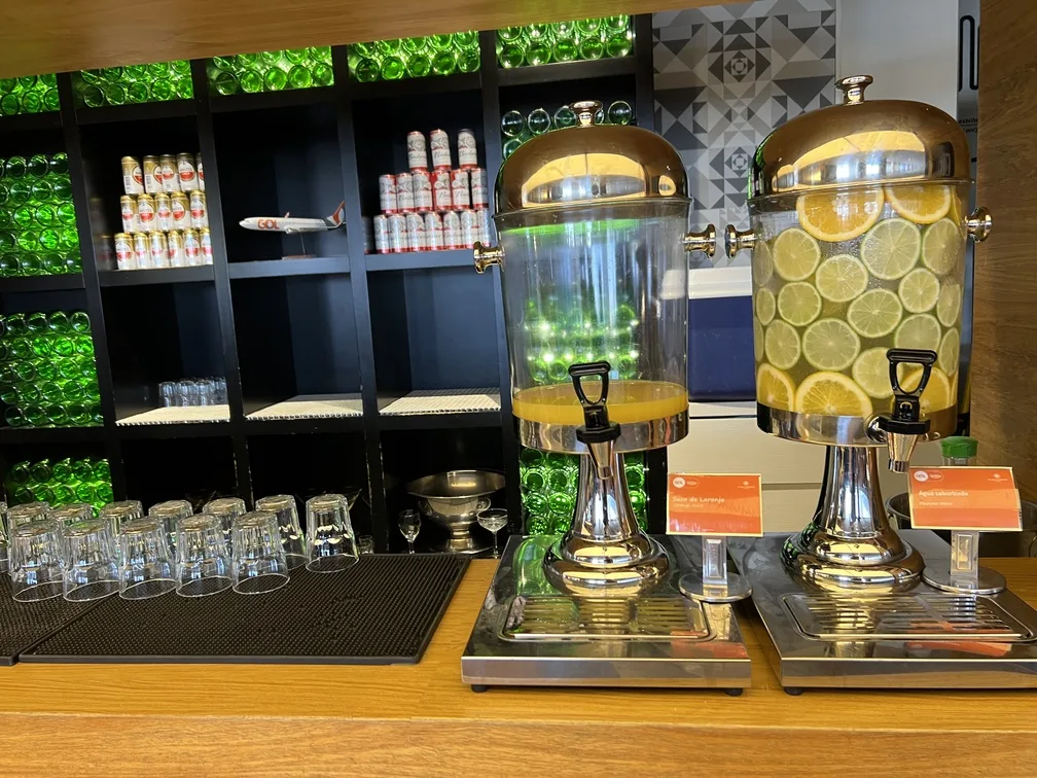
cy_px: 389
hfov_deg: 67.3
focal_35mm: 26
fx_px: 779
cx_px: 518
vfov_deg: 53.1
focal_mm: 5.7
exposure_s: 1/58
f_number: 1.5
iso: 125
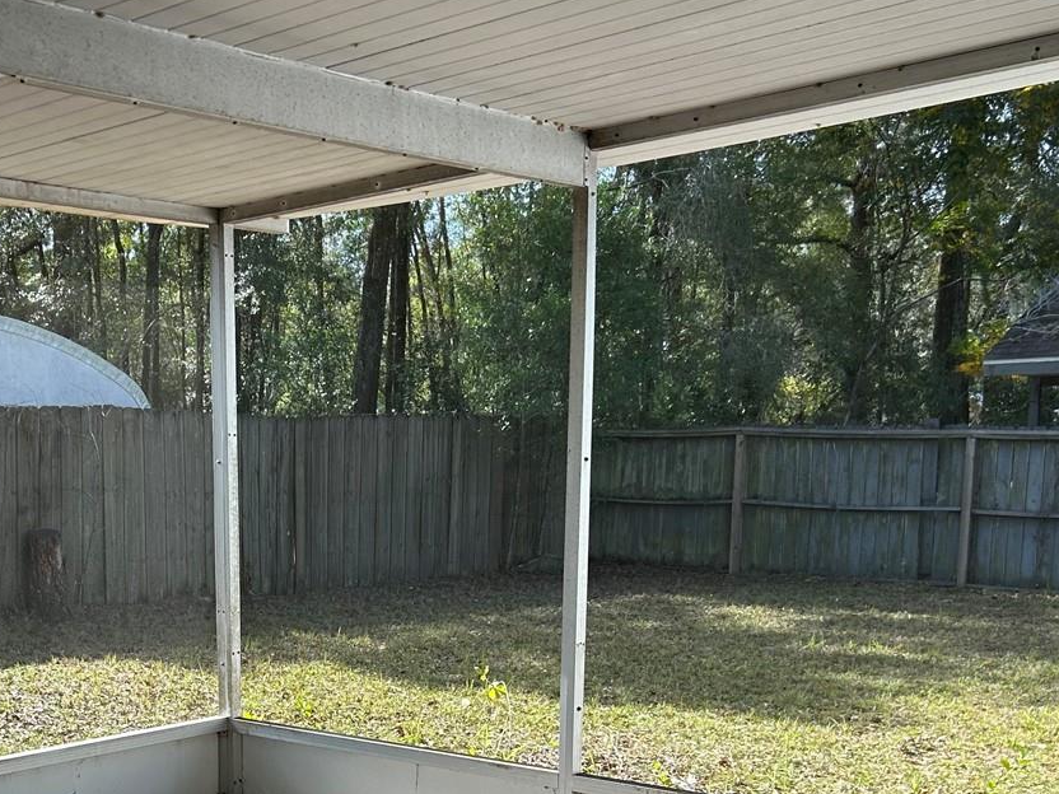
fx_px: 1530
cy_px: 686
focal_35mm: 50
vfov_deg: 28.2
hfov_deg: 37.3
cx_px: 266
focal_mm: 5.7
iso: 50
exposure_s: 1/533
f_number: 1.5
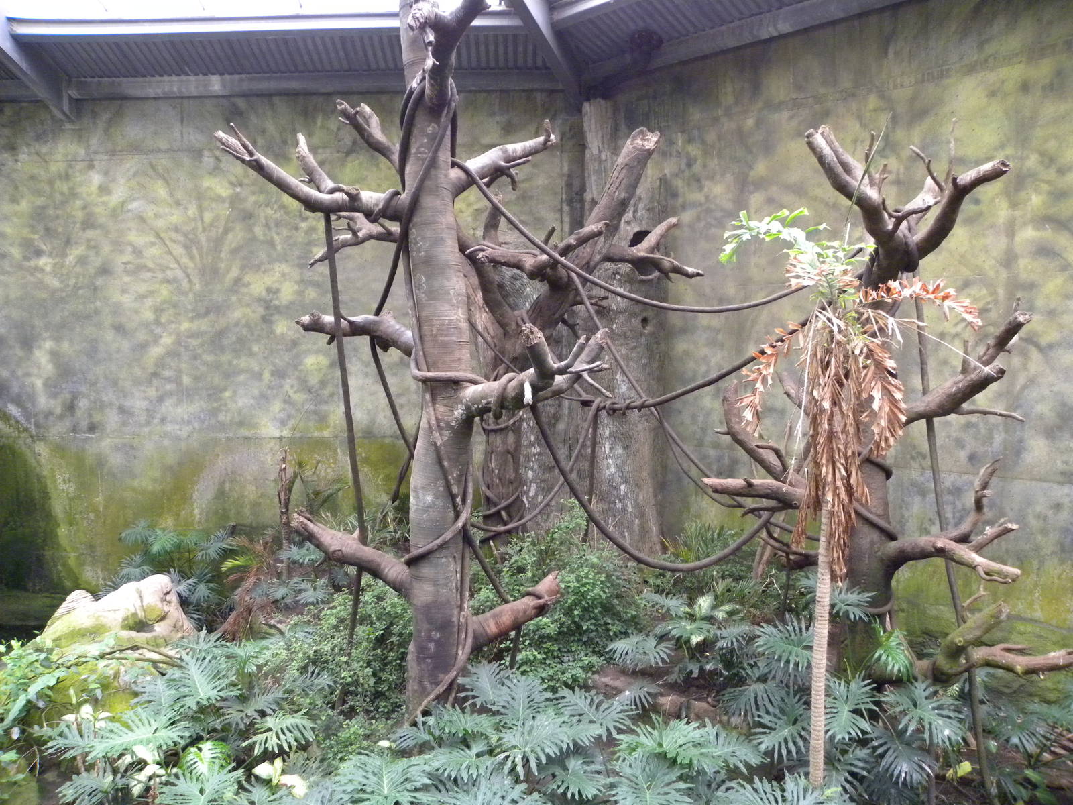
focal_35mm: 26
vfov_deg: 53.1
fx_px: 806
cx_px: 536
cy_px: 402
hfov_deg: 67.3
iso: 400
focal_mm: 4.6
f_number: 2.8
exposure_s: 1/35.4
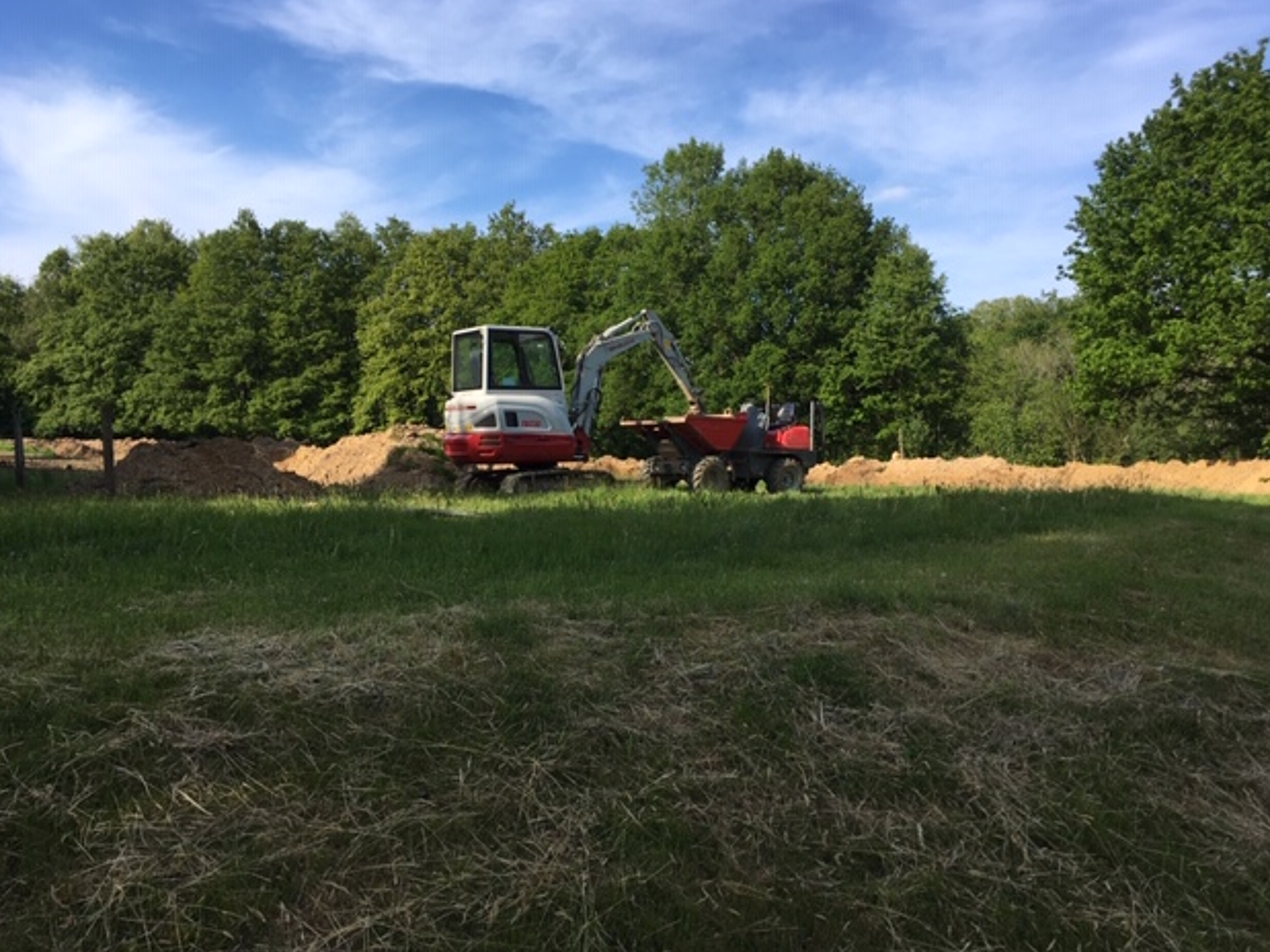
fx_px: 1100
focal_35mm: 30
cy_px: 472
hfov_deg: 60.0
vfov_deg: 46.8
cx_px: 634
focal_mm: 4.15
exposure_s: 1/1083
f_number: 2.2
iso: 25
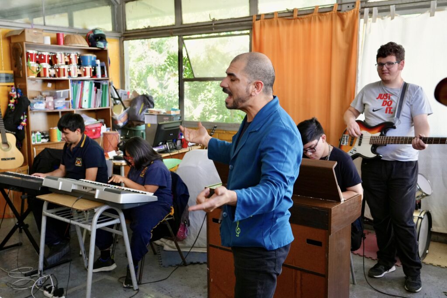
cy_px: 149
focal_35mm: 36
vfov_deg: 36.9
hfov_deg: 53.1
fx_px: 447
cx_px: 224
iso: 1250
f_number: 4
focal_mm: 24
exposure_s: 1/160
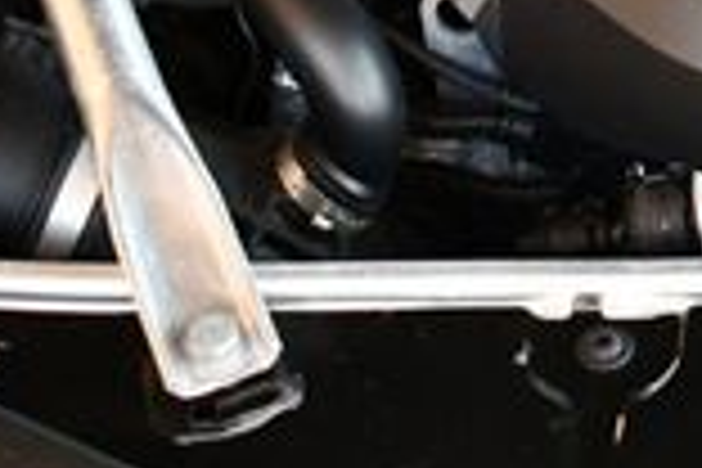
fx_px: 3198
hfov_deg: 12.0
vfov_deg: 8.1
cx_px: 1048
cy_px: -356
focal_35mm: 164
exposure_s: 1/200
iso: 800
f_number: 3.5
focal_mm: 20
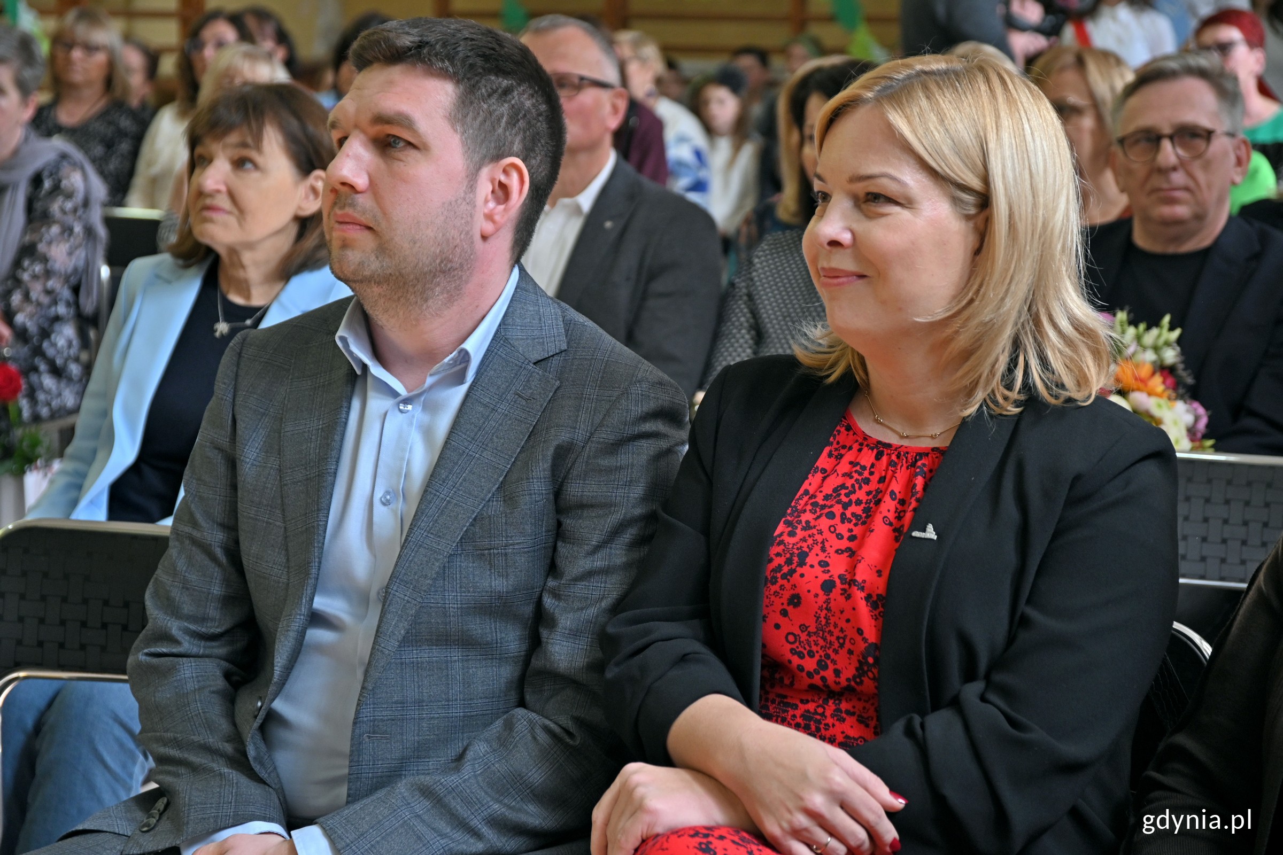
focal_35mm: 87
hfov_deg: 23.4
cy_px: 428
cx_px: 642
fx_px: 3100
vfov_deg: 15.7
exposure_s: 1/160
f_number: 4
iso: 400
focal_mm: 58
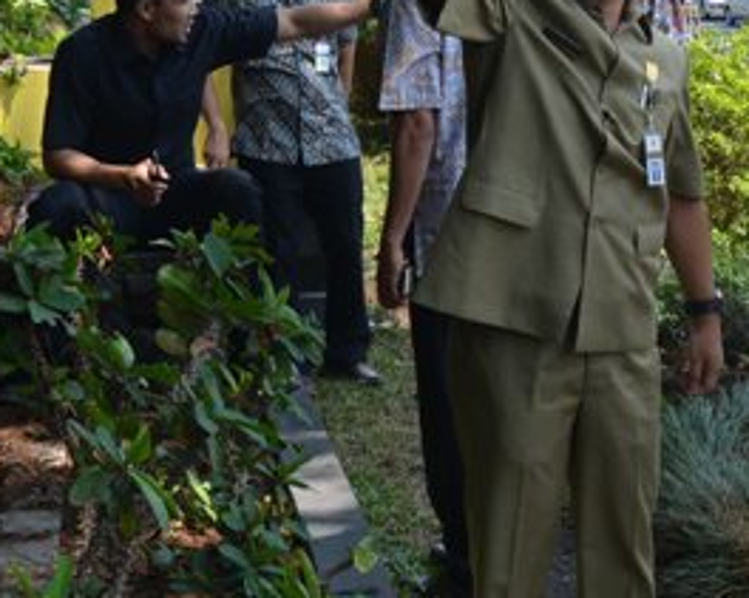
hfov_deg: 20.4
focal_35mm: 94
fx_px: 2083
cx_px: 440
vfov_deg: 16.3
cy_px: 154
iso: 200
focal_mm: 22
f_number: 8
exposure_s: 1/250
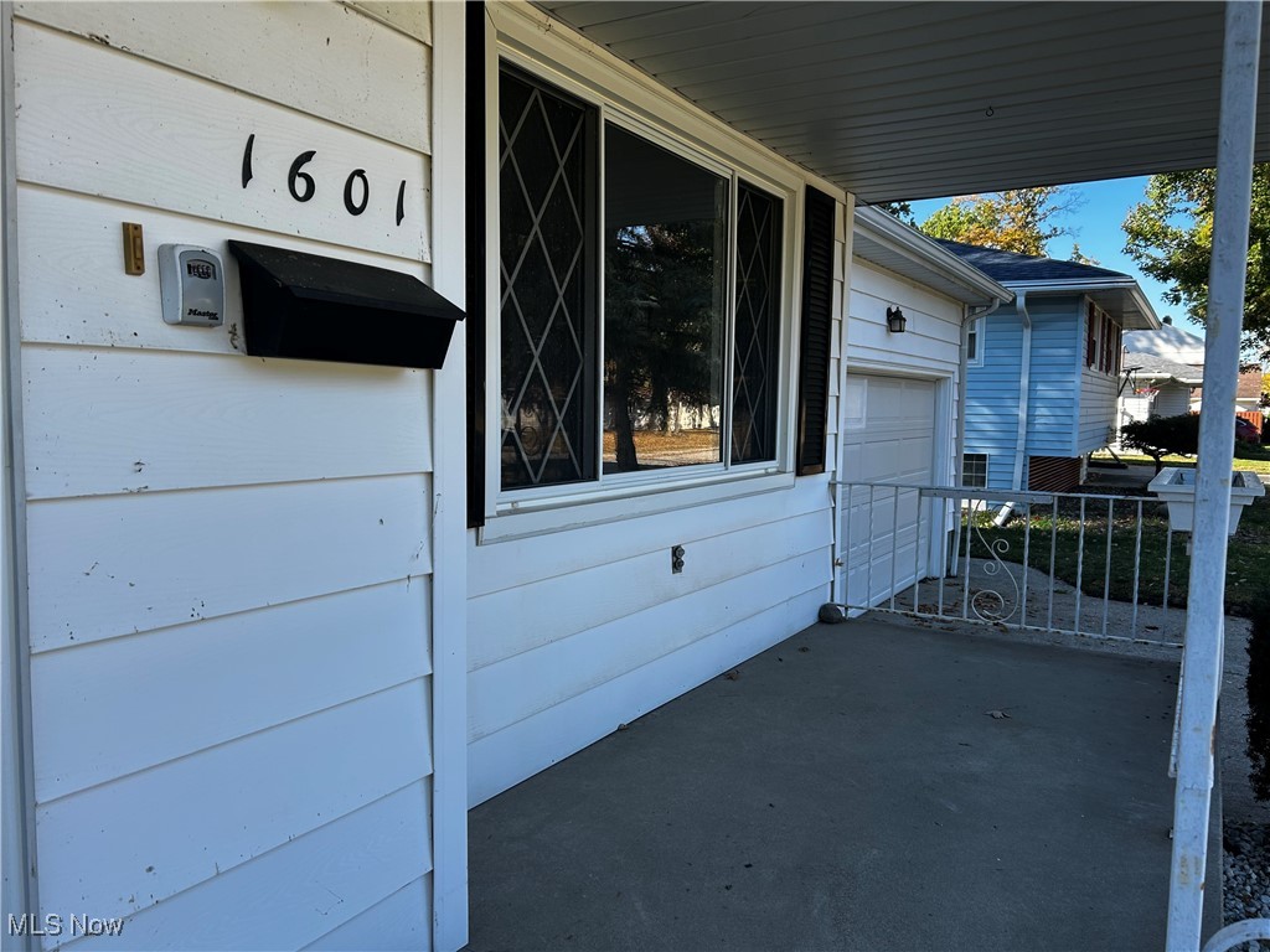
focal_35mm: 26
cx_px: 635
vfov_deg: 53.1
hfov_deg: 67.3
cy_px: 476
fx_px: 954
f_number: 1.5
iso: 50
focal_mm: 5.7
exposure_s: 1/775
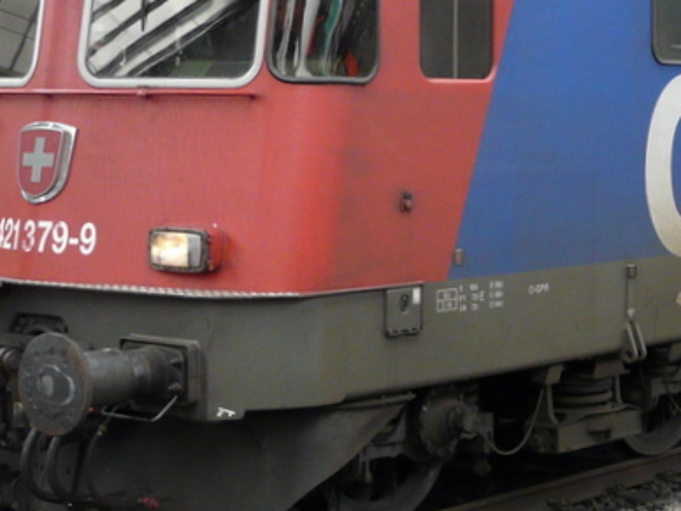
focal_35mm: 98
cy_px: 128
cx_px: 444
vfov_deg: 15.0
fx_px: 1928
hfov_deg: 20.0
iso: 200
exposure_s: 1/30
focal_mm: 6.3
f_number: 2.8
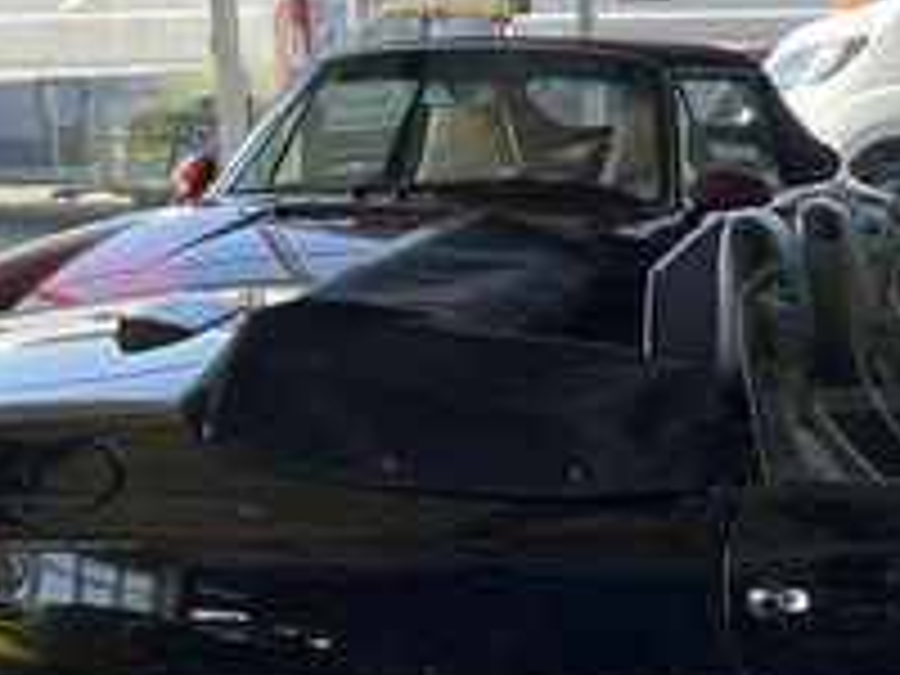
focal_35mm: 100
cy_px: 450
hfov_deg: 18.4
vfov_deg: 14.8
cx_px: 1138
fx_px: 2600
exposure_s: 1/452
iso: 50
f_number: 1.6
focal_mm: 5.1
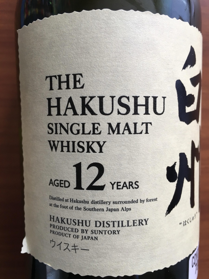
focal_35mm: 29
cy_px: 140
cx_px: 104
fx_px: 233
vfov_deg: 61.7
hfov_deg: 48.2
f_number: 2.2
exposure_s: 1/40
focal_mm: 4.15
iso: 32
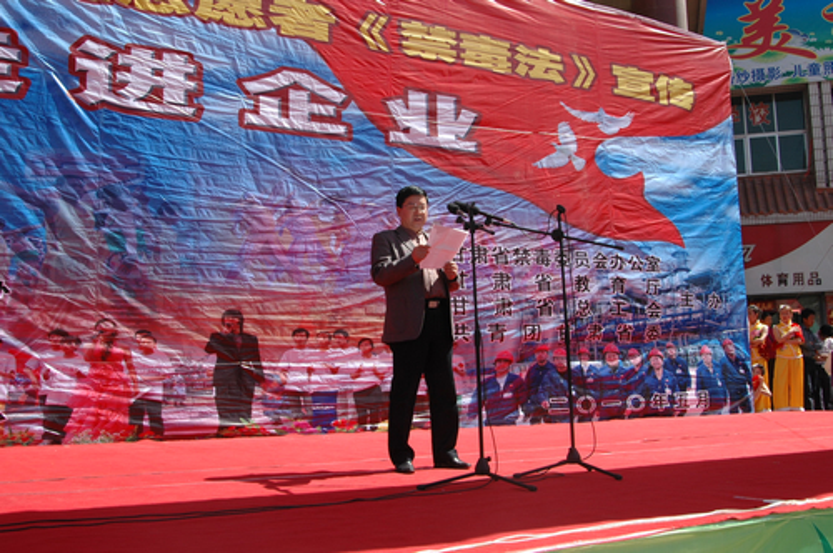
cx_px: 416
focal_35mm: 36
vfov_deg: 36.8
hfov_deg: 53.2
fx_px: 832
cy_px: 276
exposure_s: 1/250
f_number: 8
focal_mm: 24
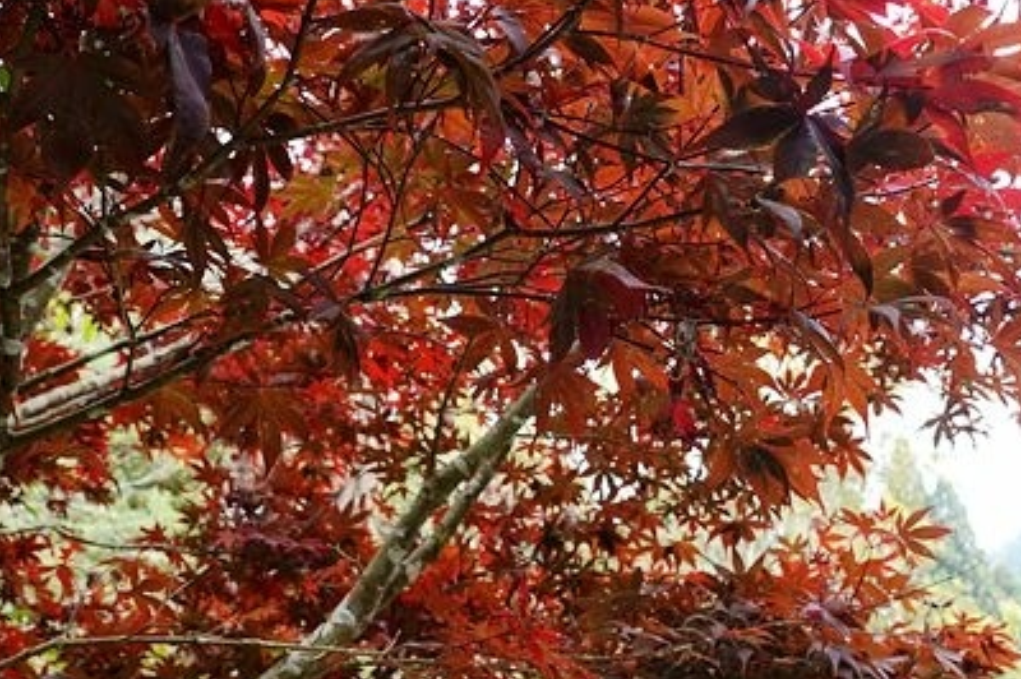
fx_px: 1105
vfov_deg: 34.1
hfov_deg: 48.7
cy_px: 323
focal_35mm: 39
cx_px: 682
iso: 125
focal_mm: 9
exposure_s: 1/125
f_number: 2.8
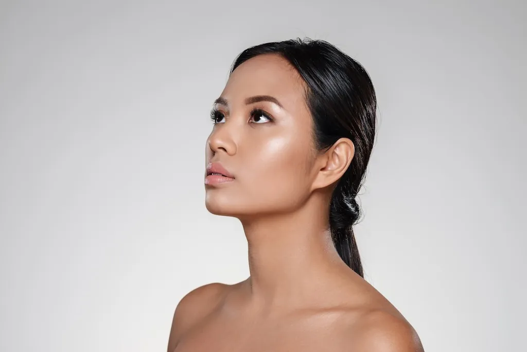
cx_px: 264
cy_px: 176
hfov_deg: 19.5
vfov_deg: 13.0
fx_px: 1537
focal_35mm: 105
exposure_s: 1/160
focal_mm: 105
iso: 160
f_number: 8
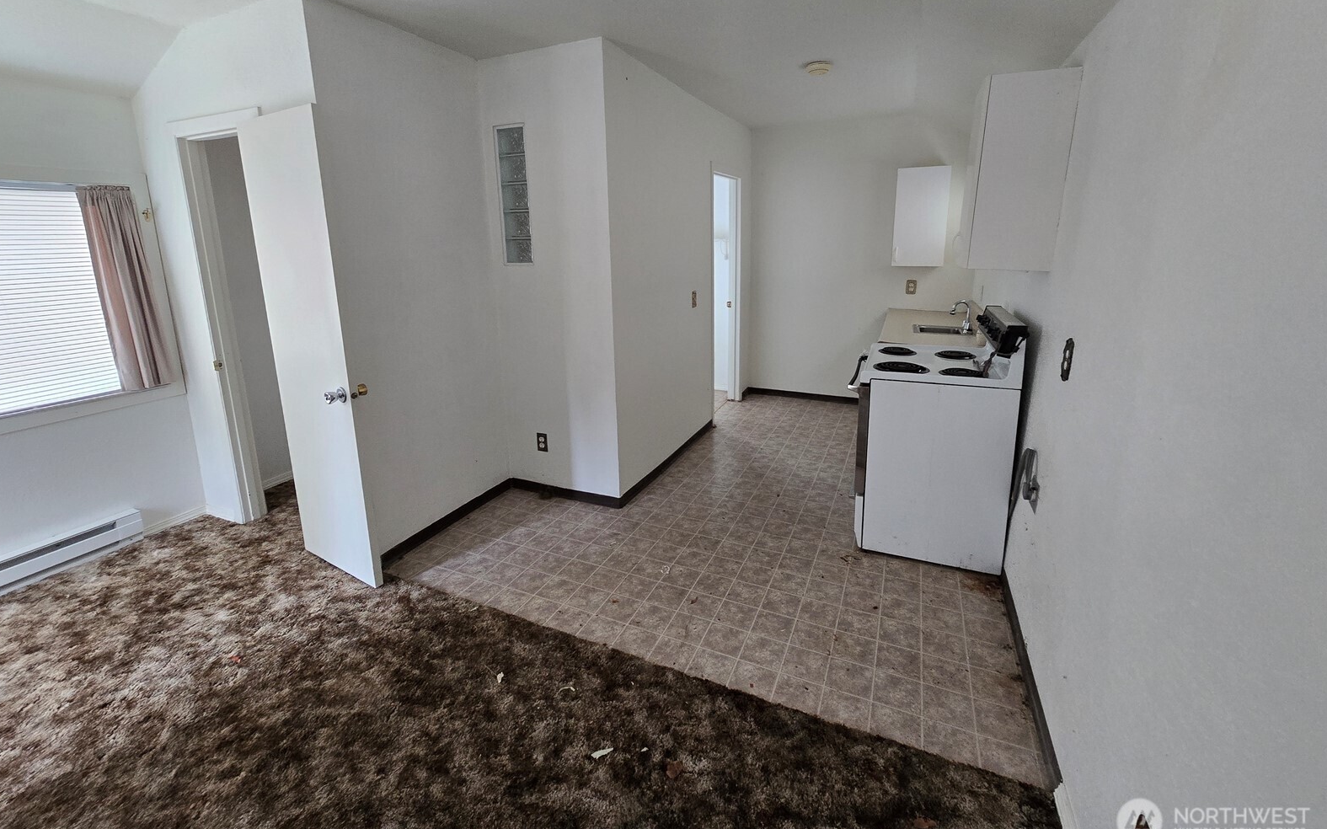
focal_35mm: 14
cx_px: 661
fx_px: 506
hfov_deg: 105.3
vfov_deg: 78.1
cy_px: 350
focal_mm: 2.2
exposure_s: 1/60
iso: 320
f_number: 2.2
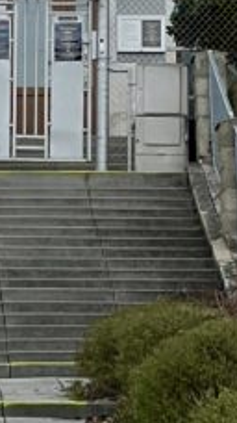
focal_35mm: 377
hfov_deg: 3.2
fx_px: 4218
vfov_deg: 5.6
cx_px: 98
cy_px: -364
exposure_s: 1/779
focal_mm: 9
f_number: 2.8
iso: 32
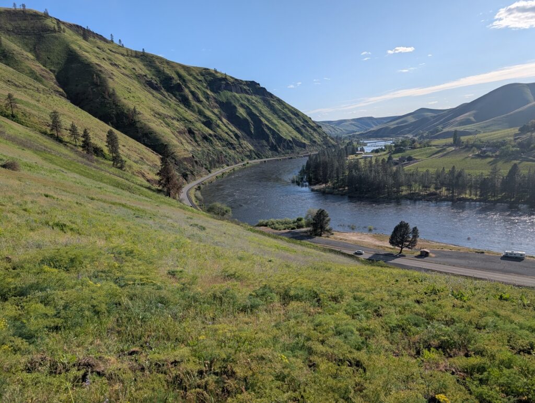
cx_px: 268
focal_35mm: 24
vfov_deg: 56.9
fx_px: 371
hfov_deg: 71.5
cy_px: 202
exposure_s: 1/1764
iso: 20
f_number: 1.68
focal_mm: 6.9
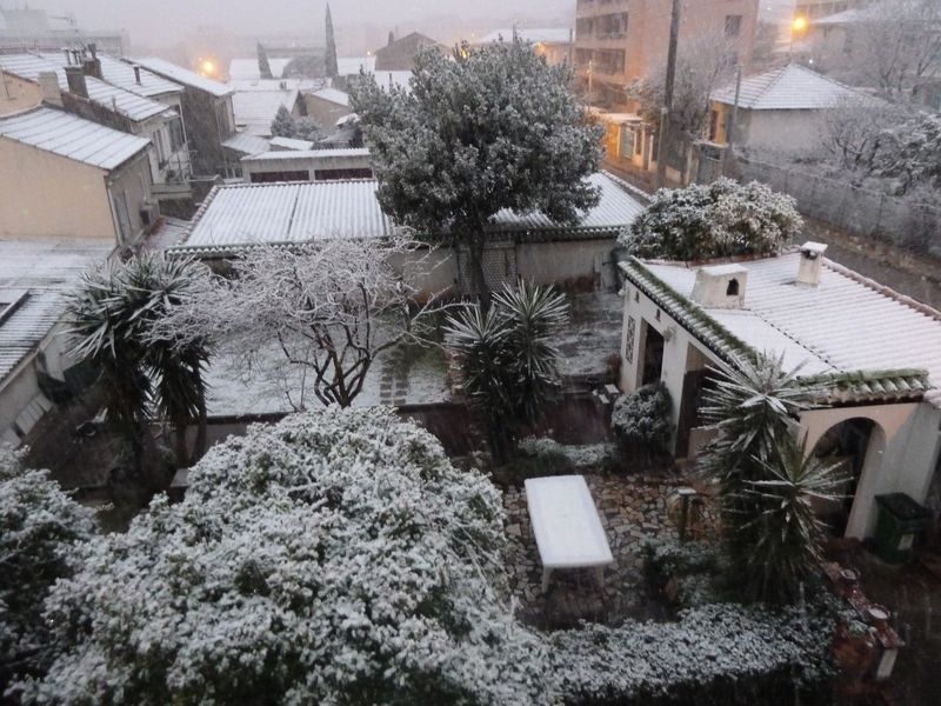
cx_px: 470
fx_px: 680
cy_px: 353
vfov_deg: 54.9
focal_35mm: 25
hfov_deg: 69.4
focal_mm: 4.1
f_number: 3.3
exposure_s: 1/8
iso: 800
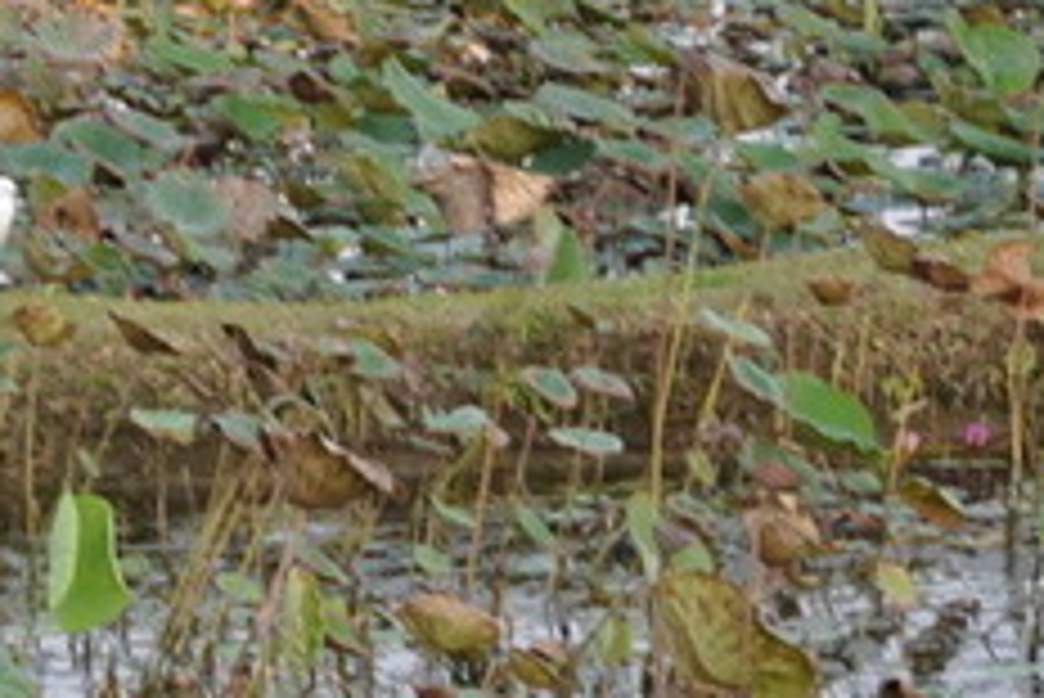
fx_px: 7864
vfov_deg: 5.1
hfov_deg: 7.6
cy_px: 691
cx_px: 14
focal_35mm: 271
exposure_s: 1/80
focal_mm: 70
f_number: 5.6
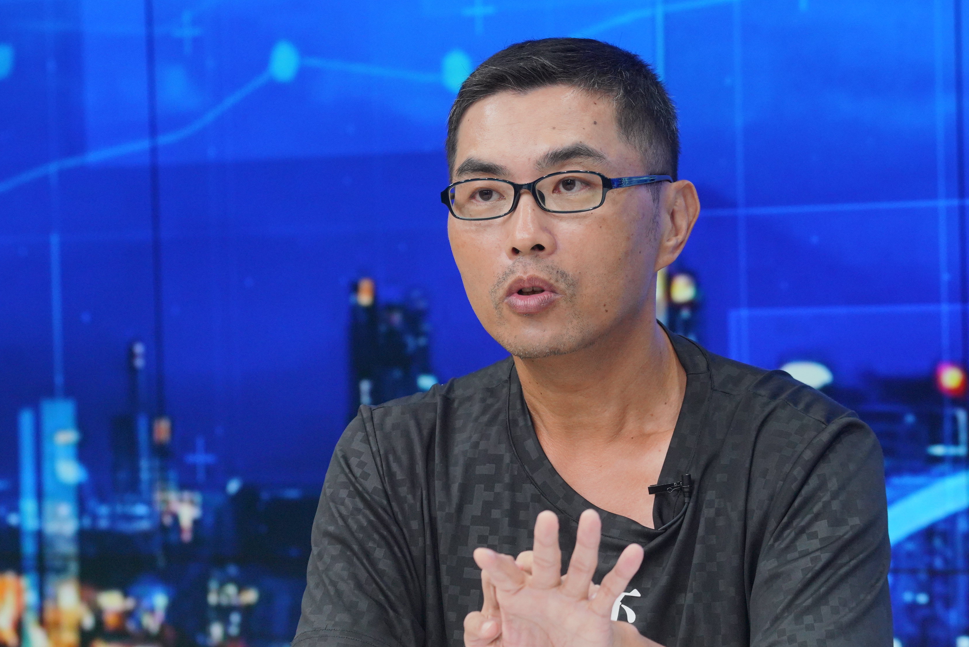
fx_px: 6596
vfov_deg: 5.6
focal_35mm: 245
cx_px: 446
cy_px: 382
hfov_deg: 8.4
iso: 1600
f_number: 5.6
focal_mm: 158
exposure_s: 1/250
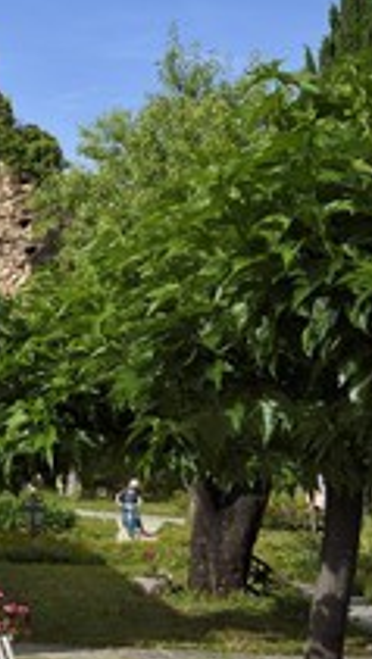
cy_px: 253
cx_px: -272
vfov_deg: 28.1
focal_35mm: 75
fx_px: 1313
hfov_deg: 14.4
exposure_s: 1/320
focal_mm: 36
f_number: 10
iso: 200
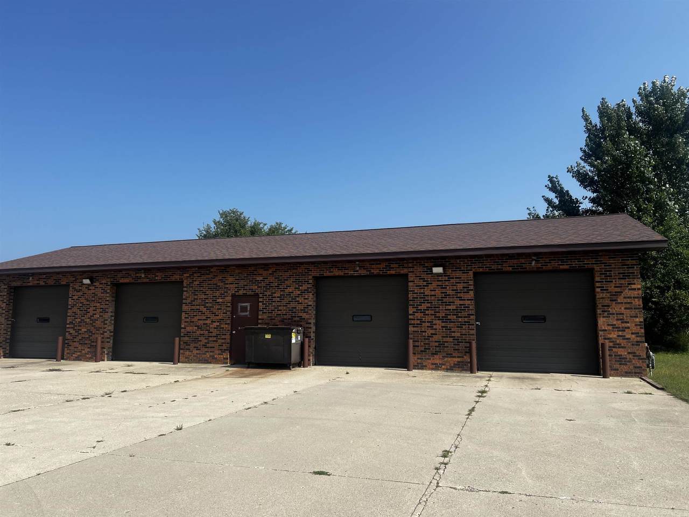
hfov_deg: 67.3
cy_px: 258
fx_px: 518
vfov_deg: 53.1
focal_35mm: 26
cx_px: 344
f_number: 1.5
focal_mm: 5.7
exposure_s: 1/4831
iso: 50
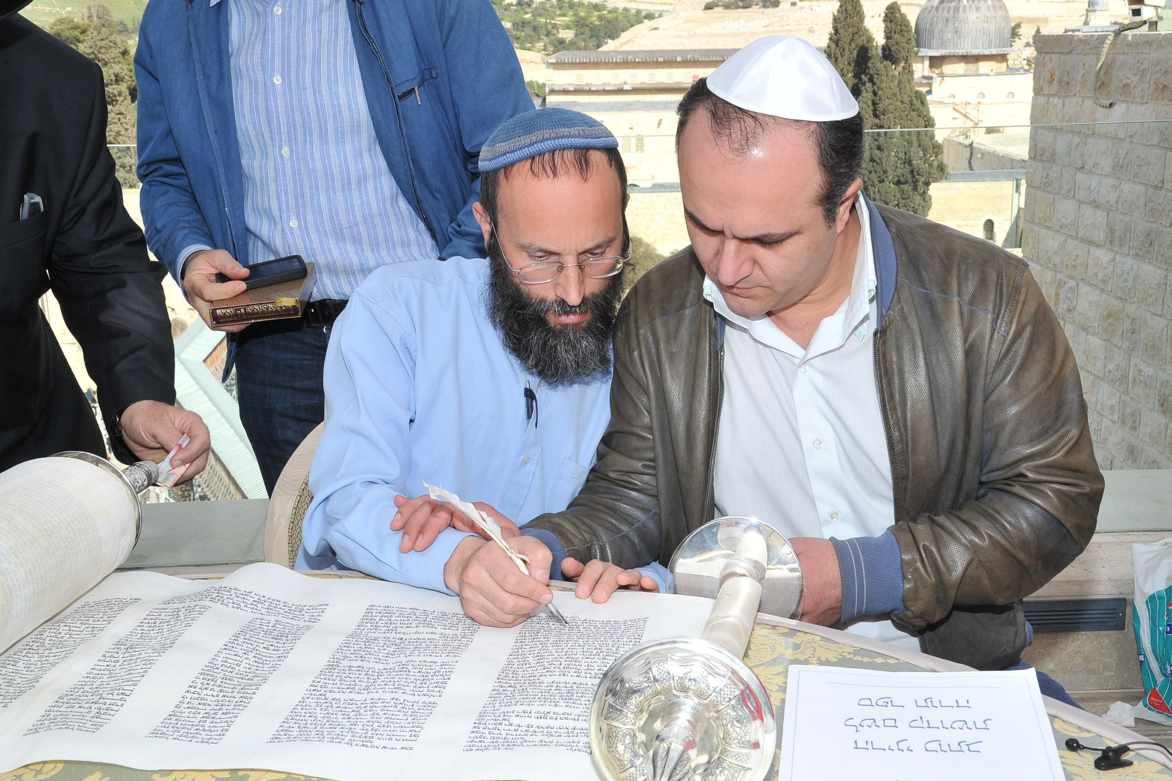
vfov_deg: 30.5
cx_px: 621
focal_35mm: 44
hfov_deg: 44.5
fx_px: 1432
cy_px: 386
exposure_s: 1/250
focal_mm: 40
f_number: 14
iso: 500
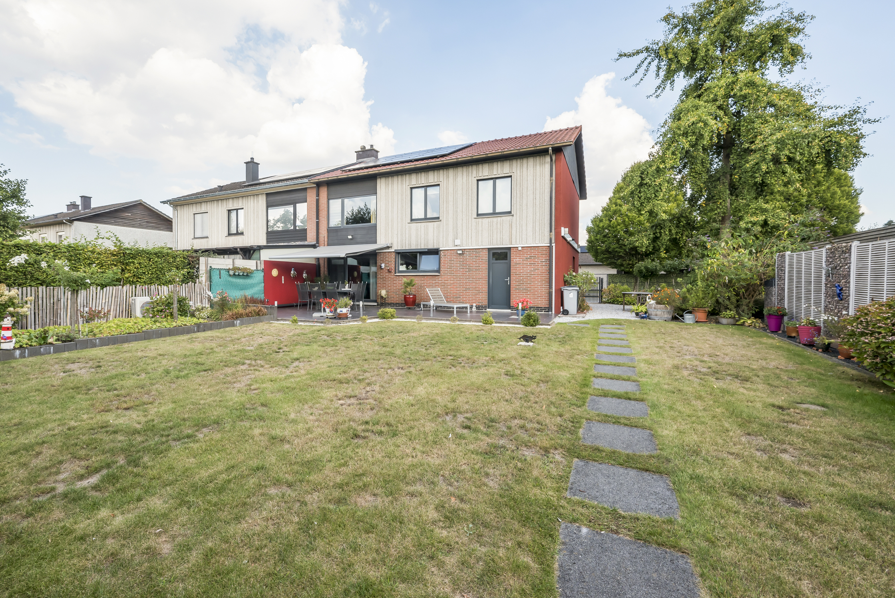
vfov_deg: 77.4
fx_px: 373
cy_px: 292
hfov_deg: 100.3
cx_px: 420
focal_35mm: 15
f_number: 8
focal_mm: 14
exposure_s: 1/320
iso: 250
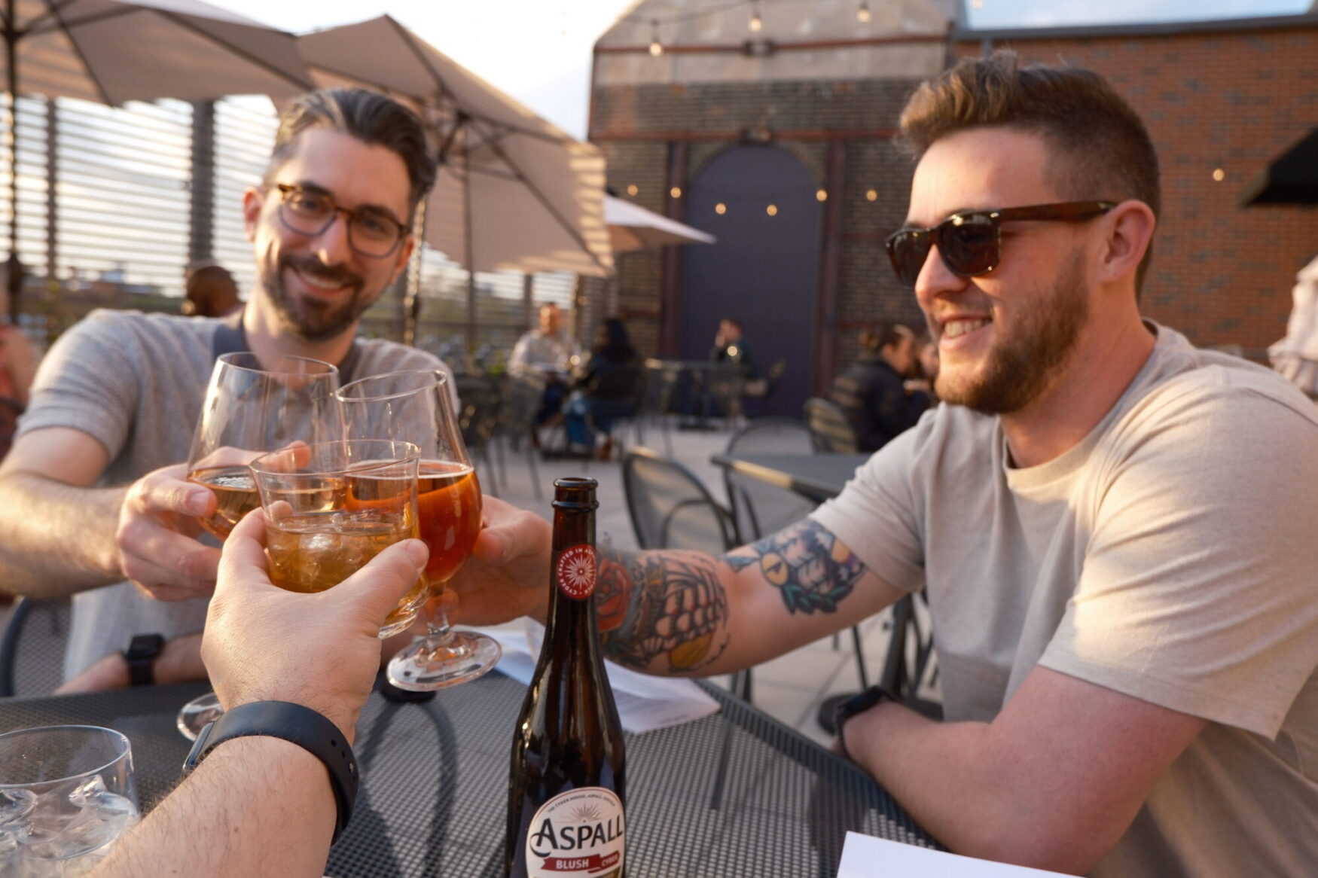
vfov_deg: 43.6
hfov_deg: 61.9
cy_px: 439
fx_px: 1098
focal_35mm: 30
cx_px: 659
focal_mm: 19.7
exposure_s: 1/800
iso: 1000
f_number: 4
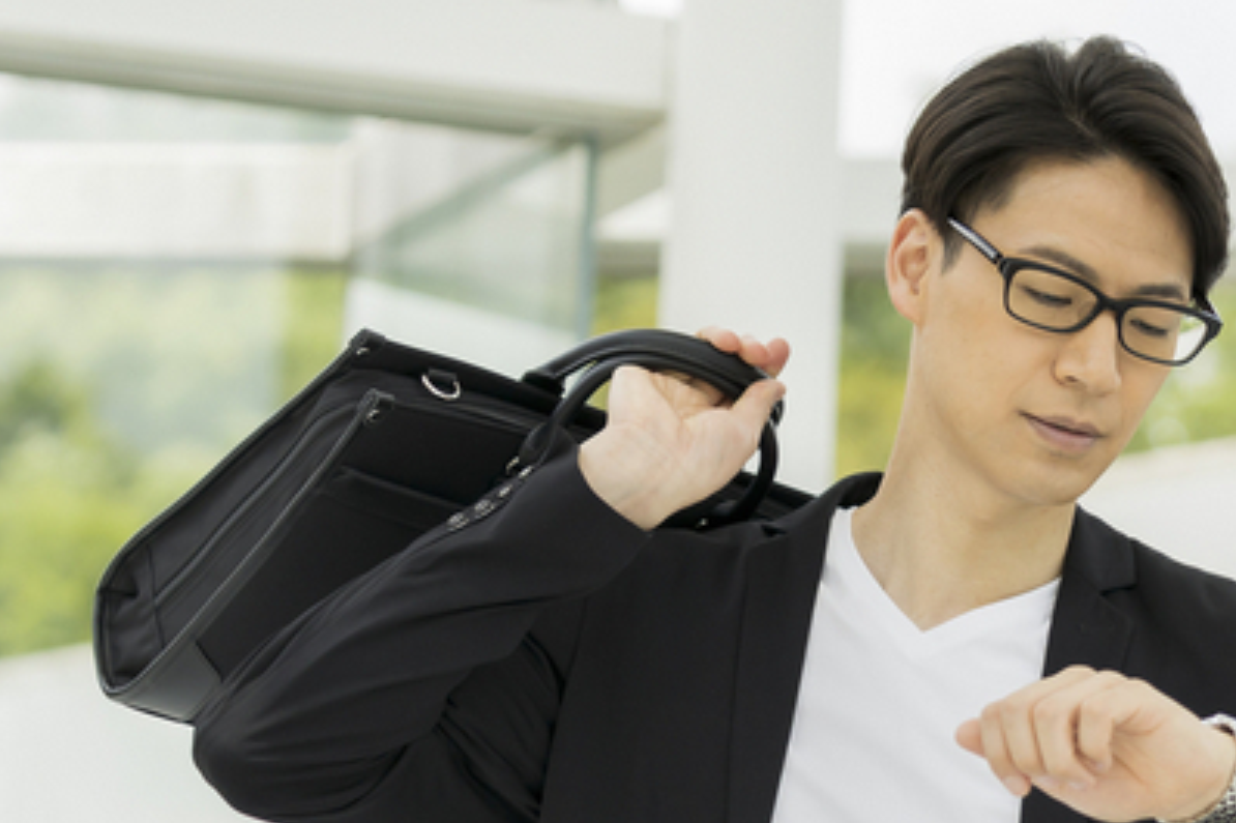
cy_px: 1009
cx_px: 1338
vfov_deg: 6.1
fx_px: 7653
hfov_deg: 9.2
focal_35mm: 223
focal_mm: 74
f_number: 2.8
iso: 320
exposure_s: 1/1250
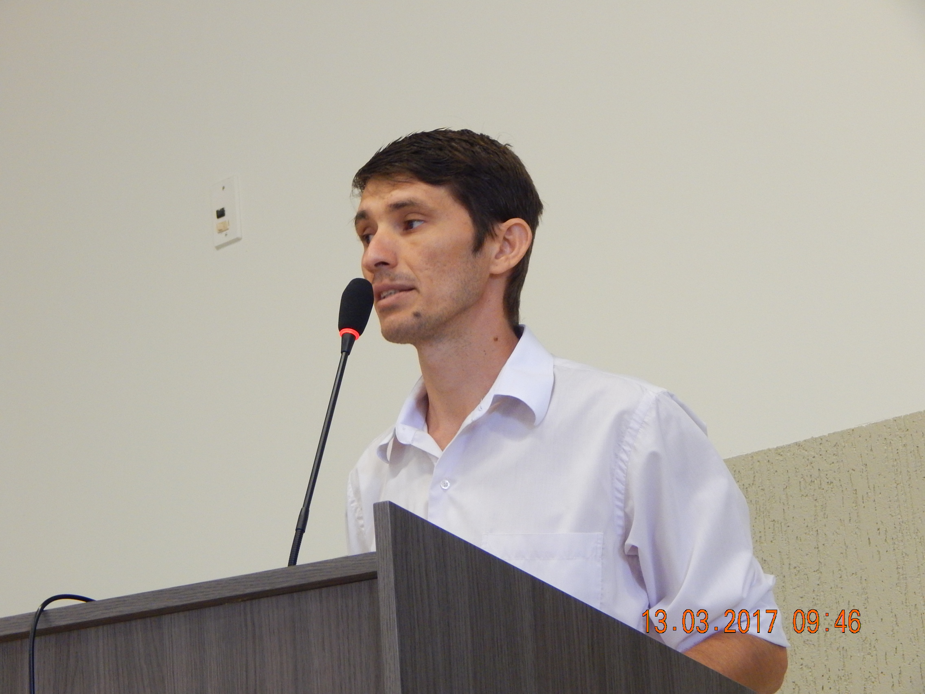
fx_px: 3046
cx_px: 462
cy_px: 347
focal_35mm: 114
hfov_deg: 17.3
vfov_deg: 13.0
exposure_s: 1/25
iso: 400
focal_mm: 20.5
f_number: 4.6
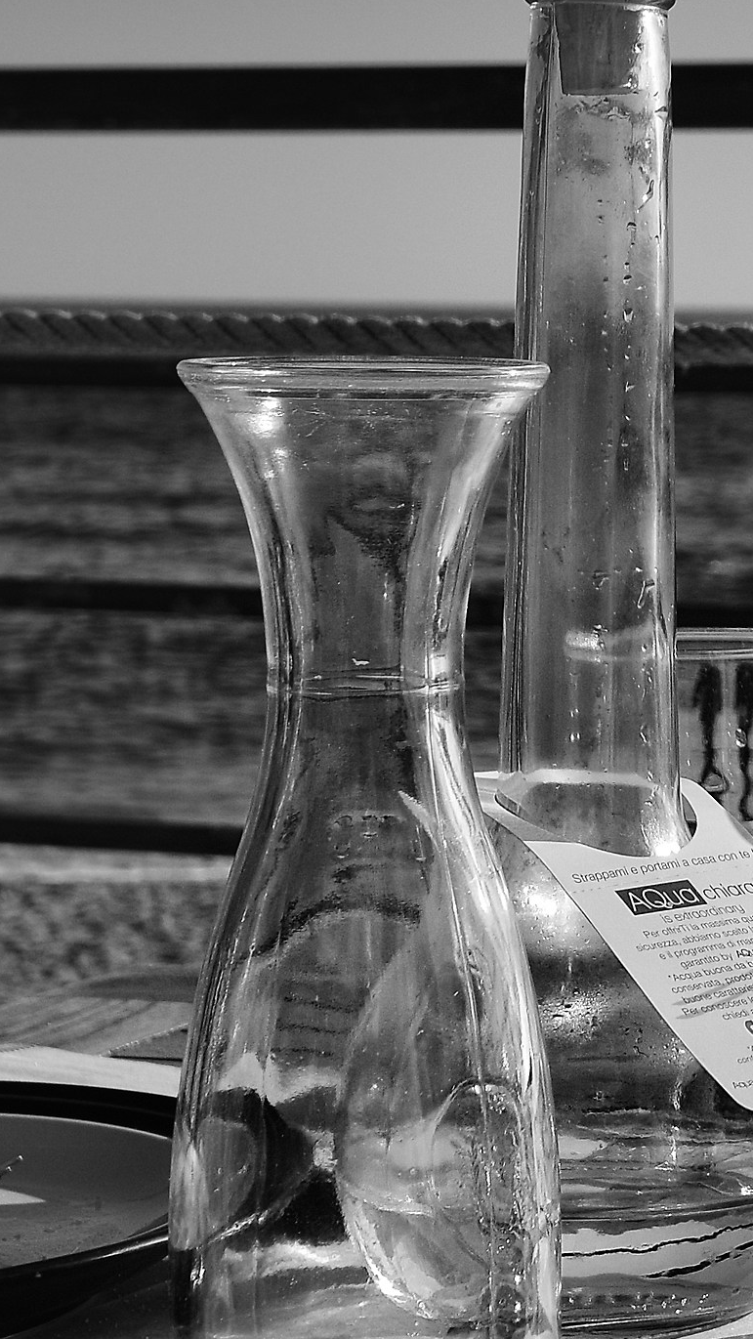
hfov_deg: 18.2
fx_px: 2343
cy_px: 621
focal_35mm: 66
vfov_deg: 31.9
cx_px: 488
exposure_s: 1/640
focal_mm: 24
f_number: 8
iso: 100
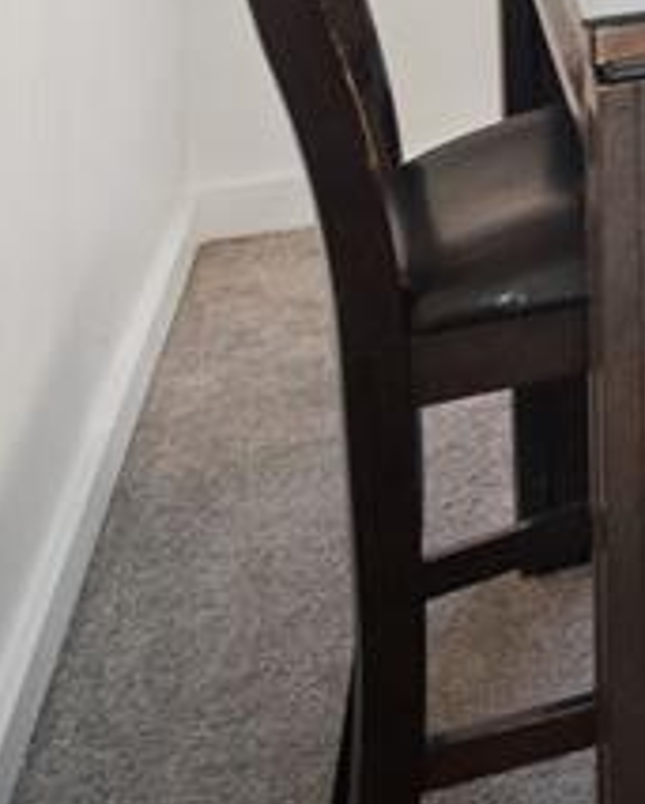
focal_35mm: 74
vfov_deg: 21.9
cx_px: 1558
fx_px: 1768
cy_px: -355
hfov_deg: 14.1
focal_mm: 11
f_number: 9
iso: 250
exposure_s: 1/5
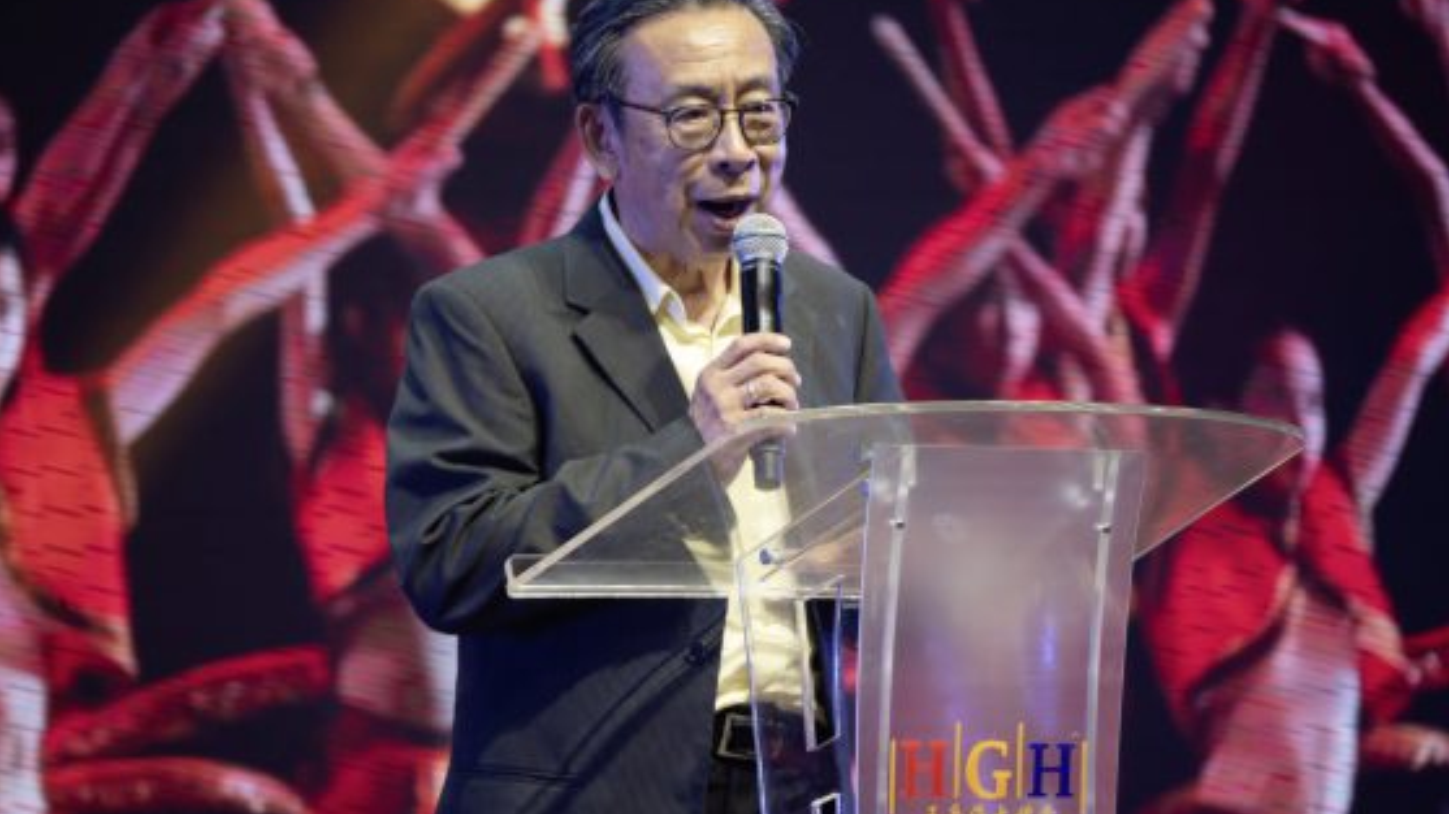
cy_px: 404
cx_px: 723
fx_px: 16172
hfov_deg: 5.1
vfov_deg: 2.9
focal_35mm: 421
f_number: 8
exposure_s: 1/250
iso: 2000
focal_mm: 400
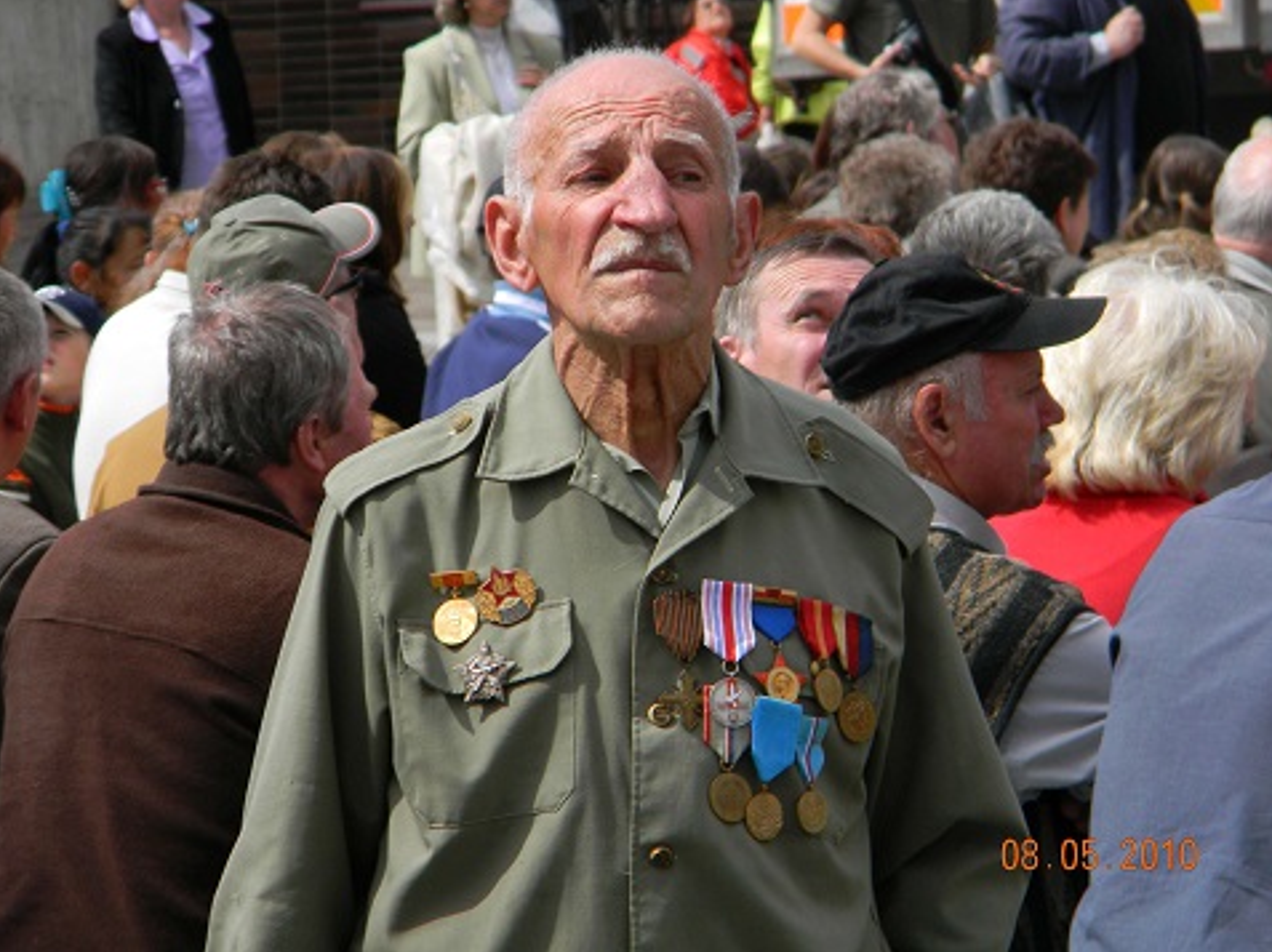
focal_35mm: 280
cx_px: 635
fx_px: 10281
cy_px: 475
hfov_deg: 7.1
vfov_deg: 5.3
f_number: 5.4
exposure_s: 1/414
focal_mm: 50.4
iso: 80
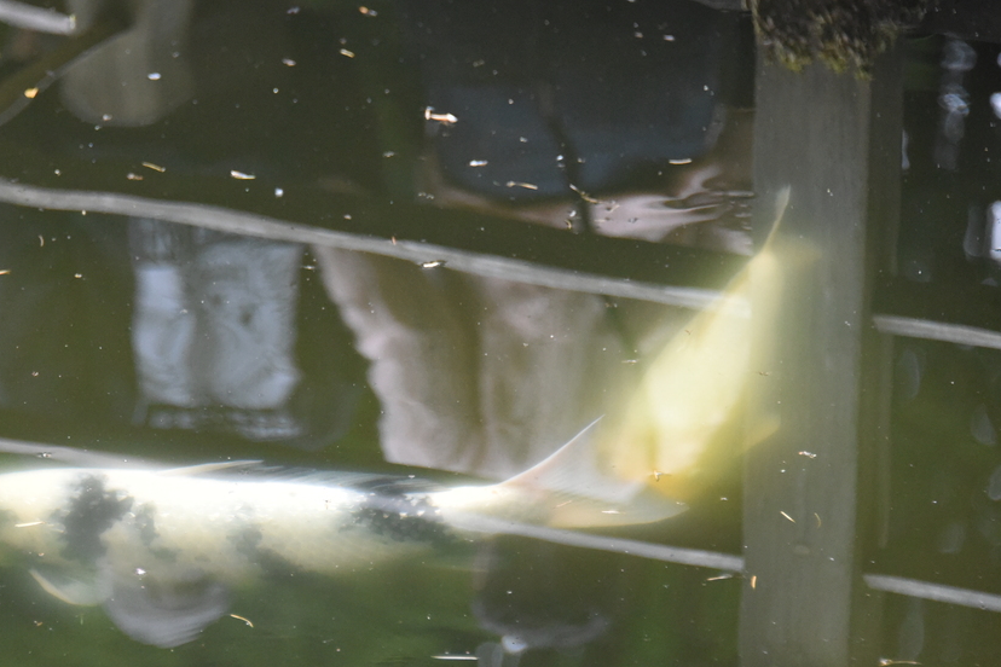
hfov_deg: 8.9
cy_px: 471
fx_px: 6450
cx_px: 233
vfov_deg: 5.9
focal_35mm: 232
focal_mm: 150
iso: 4500
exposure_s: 1/320
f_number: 5.6
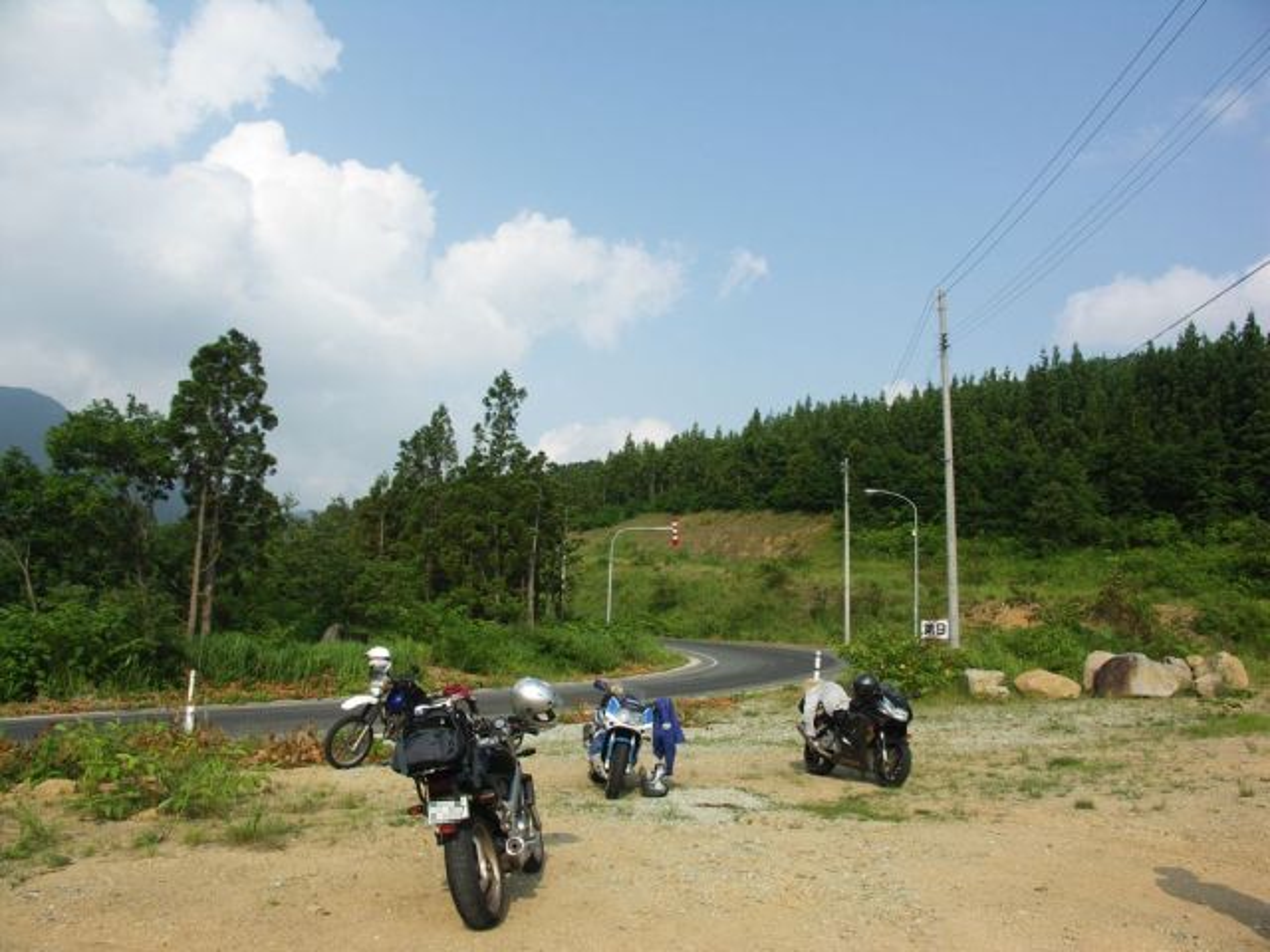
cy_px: 476
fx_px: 1027
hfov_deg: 63.4
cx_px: 635
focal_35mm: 28
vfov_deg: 49.7
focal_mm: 7.2
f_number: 5.6
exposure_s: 1/320
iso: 50
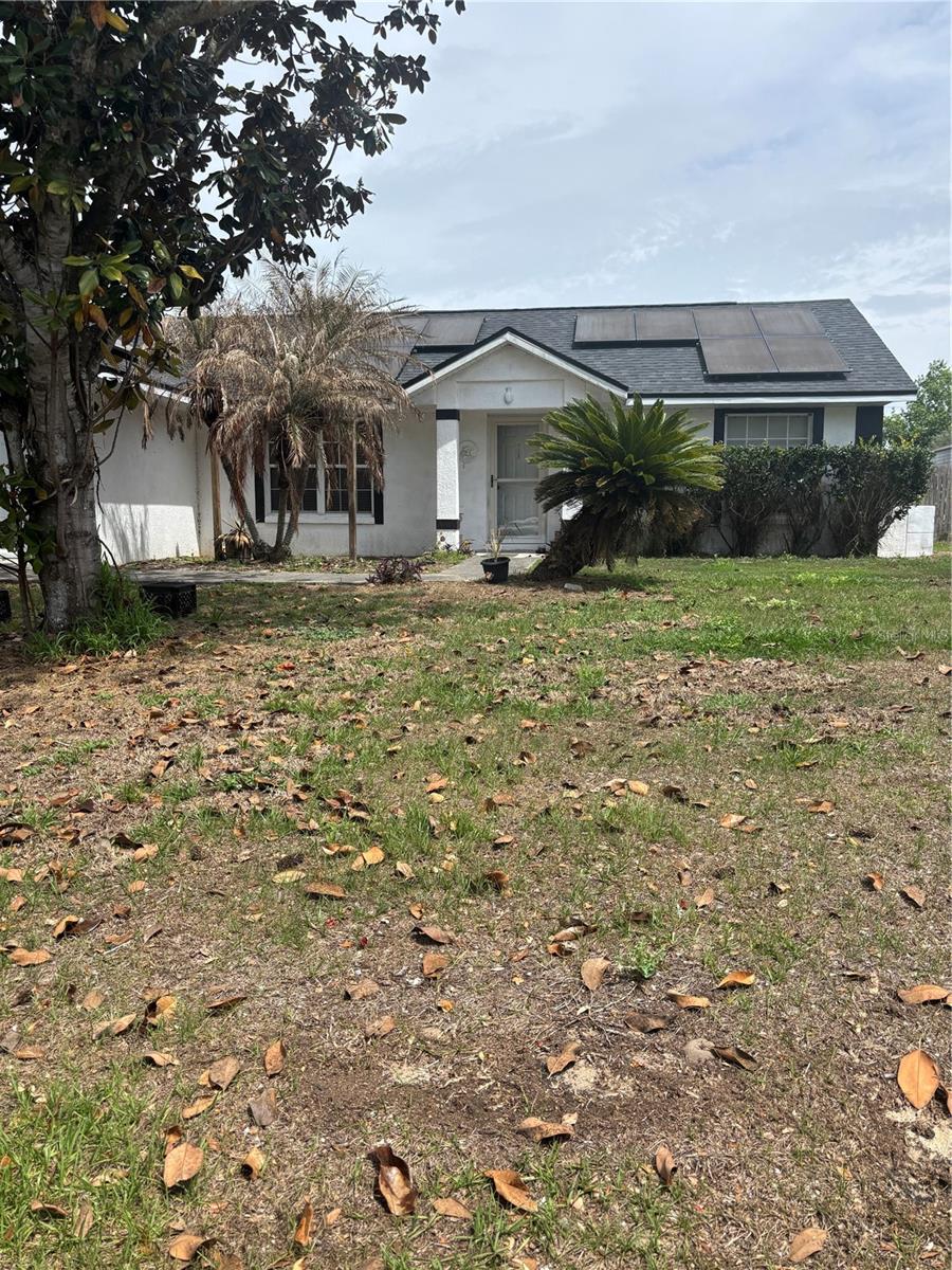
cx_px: 476
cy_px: 635
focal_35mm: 26
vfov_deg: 67.3
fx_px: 953
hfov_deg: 53.1
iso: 50
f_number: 1.6
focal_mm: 5.96
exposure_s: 1/3106
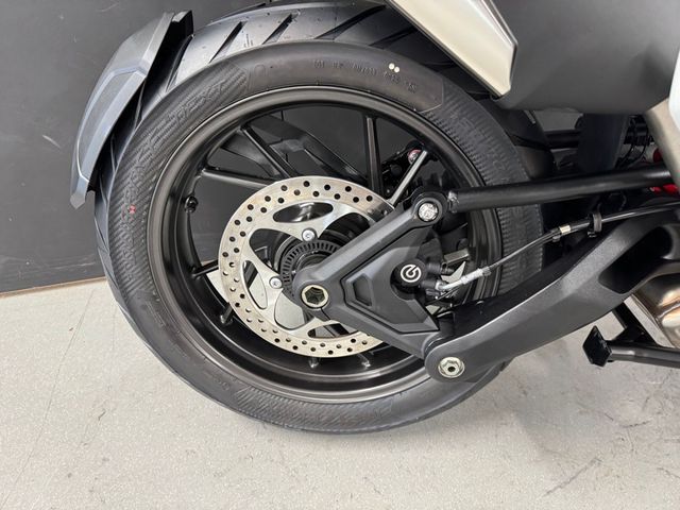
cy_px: 255
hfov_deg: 71.6
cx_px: 340
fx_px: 471
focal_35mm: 24
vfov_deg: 56.8
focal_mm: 6.76
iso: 400
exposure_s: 1/50
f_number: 1.78
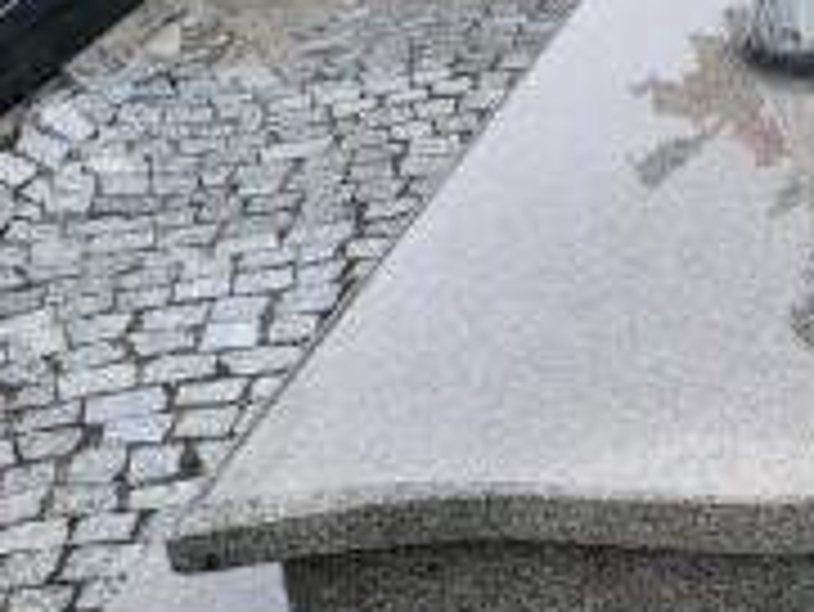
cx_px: 1367
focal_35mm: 92
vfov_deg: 15.9
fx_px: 2165
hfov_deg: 17.9
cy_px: 99
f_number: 1.7
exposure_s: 1/738
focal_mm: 3.92
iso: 64
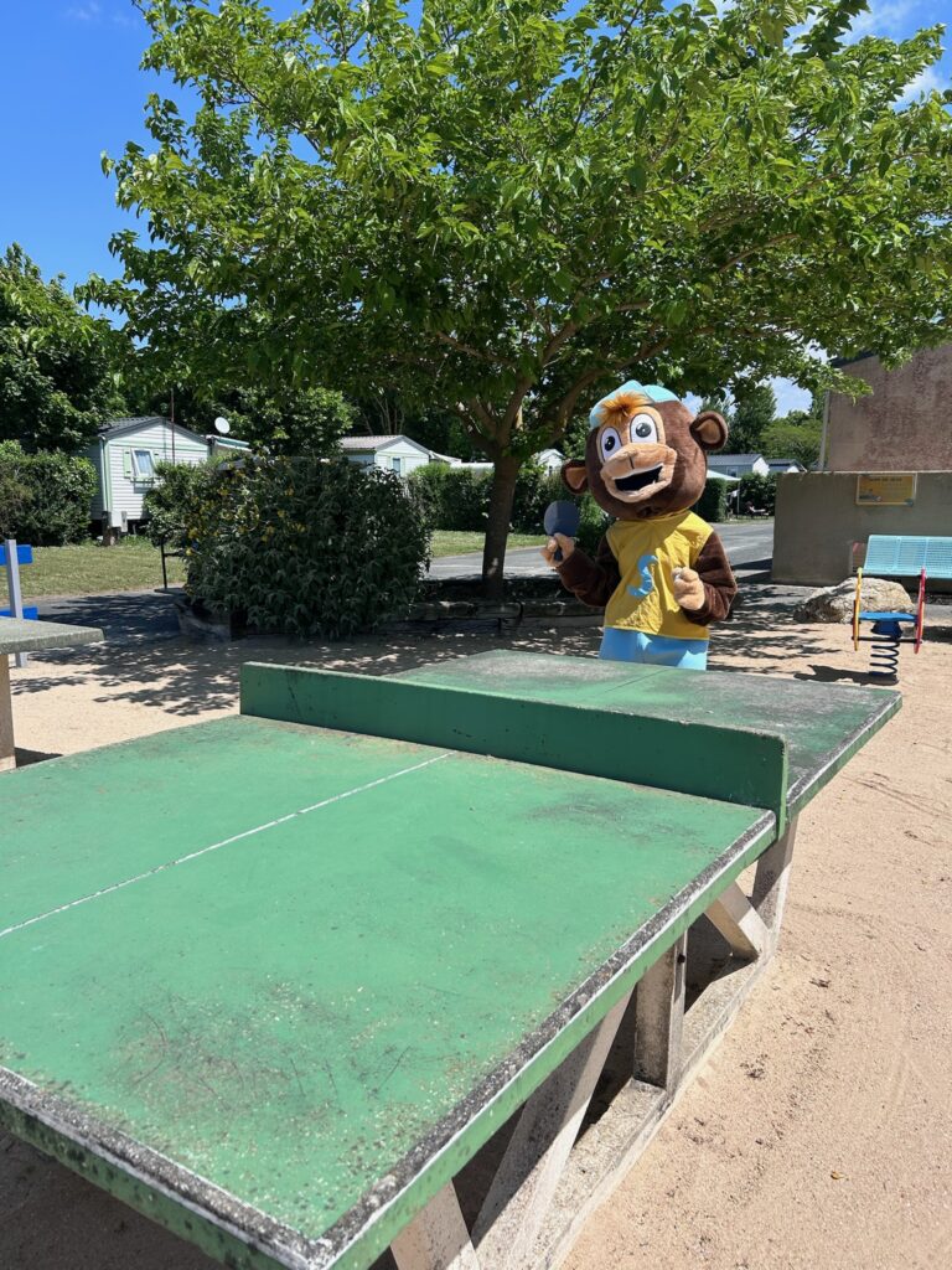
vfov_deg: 67.3
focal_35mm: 26
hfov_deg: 53.1
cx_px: 476
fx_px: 953
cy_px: 635
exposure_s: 1/4444
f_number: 1.5
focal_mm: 5.7
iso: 50
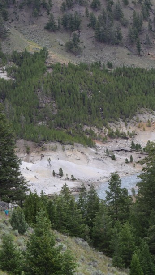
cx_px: 226
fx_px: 1051
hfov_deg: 8.3
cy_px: 144
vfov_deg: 14.9
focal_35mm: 144
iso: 360
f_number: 8
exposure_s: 1/250
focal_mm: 55
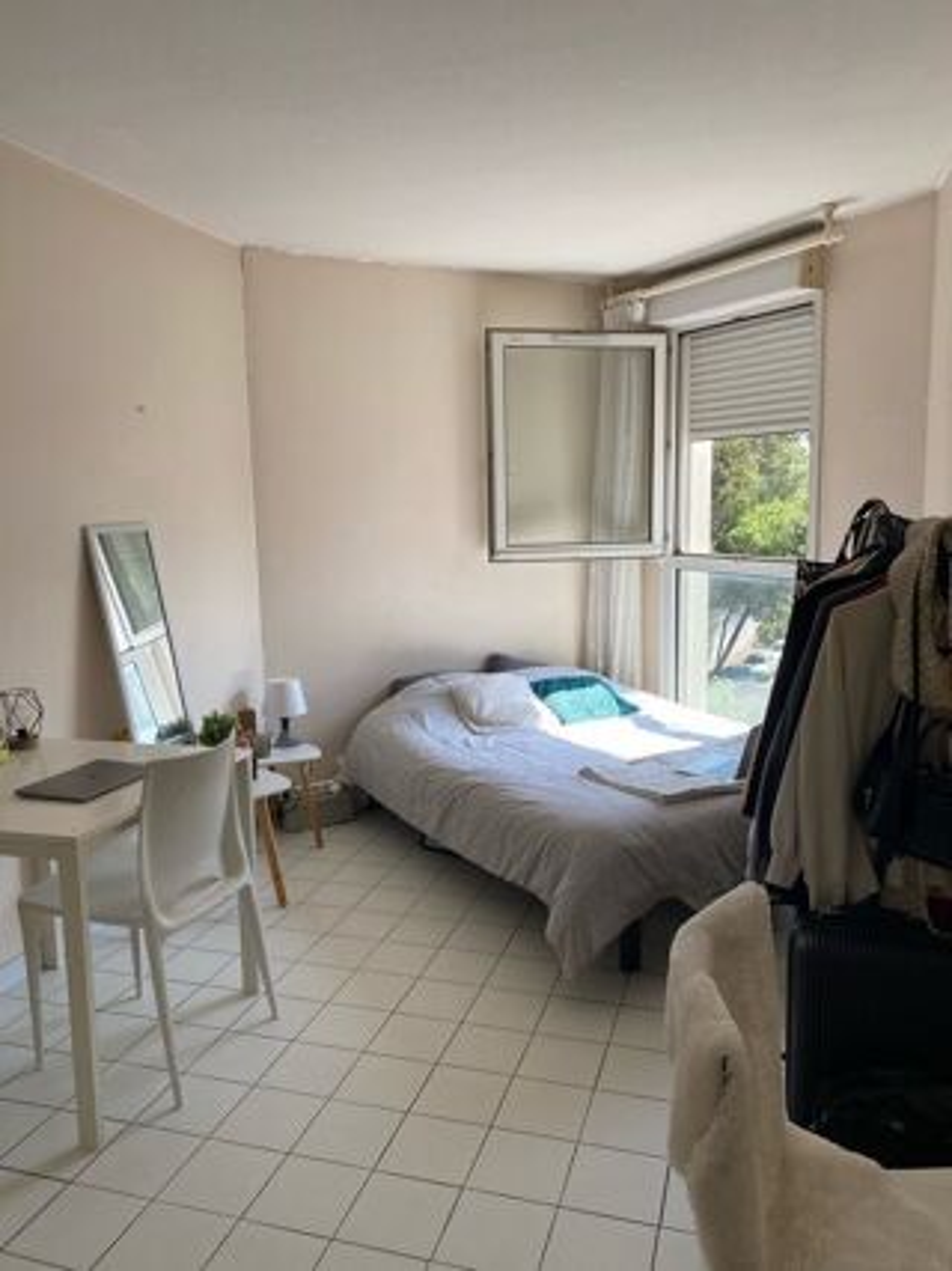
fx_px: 954
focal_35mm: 26
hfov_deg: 53.0
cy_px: 636
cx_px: 476
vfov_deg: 67.3
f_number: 1.8
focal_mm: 4.25
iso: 32
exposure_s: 1/268
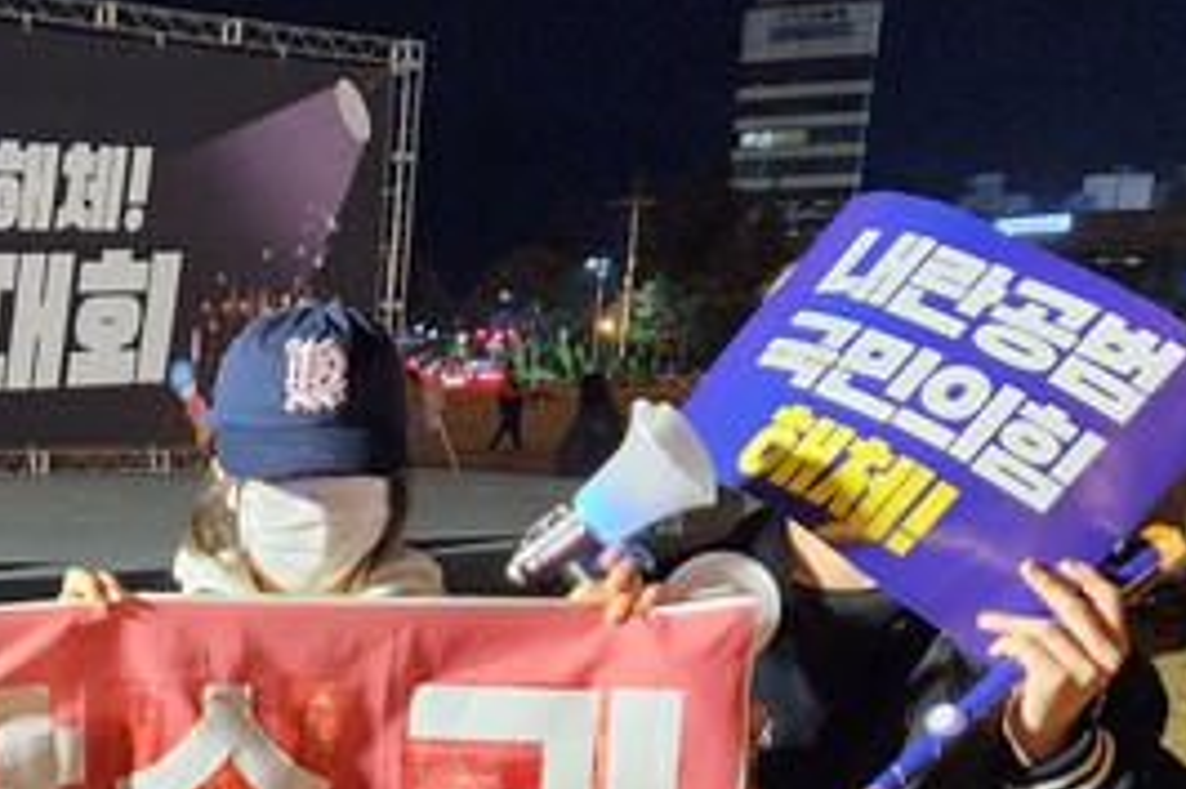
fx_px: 1778
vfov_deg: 23.2
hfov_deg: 34.7
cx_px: 103
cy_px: 918
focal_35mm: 54
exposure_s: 1/120
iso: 800
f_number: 1.8
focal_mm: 5.4
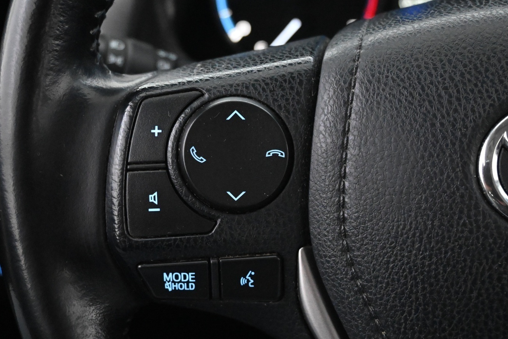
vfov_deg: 26.8
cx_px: 251
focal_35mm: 50
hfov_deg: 39.4
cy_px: 189
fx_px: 710
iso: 7200
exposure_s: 1/40
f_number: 4.5
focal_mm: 27.5
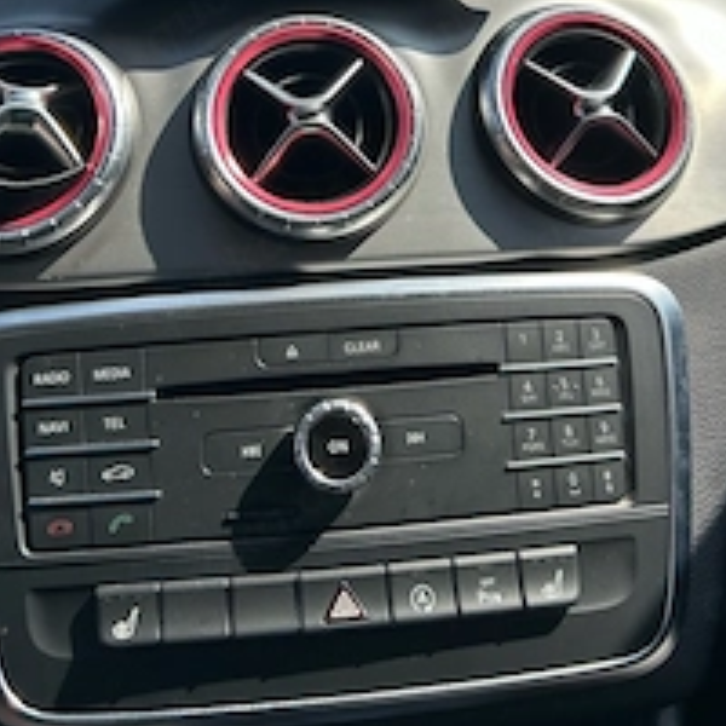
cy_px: 15
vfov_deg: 33.9
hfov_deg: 36.8
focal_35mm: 46
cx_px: 327
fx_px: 1091
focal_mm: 5.7
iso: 50
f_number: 1.5
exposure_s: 1/1196
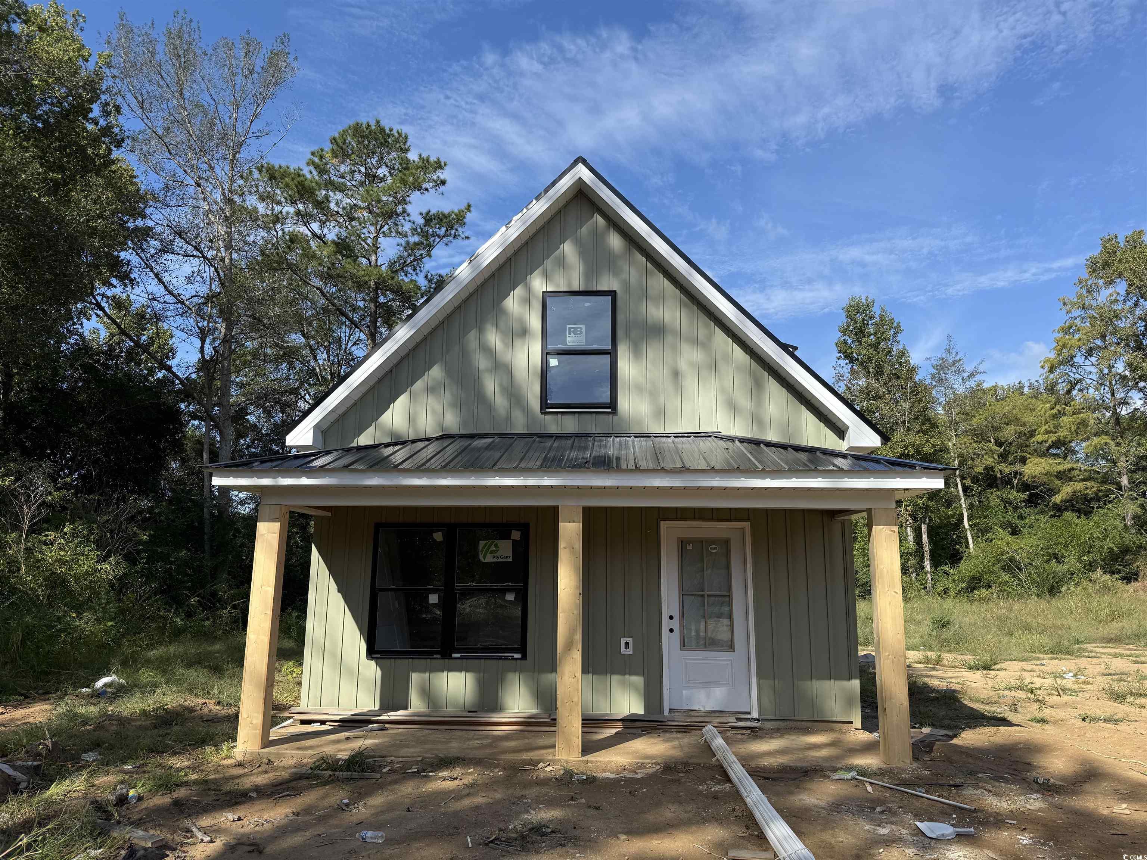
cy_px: 430
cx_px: 574
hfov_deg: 71.6
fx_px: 795
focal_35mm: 24
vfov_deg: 56.8
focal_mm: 6.76
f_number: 1.78
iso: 80
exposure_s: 1/3279
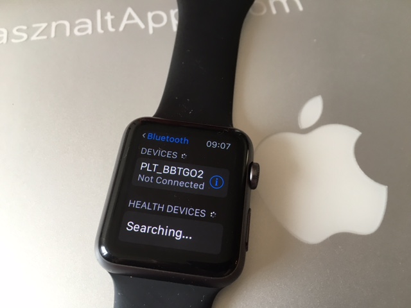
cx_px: 206
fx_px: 344
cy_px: 154
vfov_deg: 48.2
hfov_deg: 61.7
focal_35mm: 29
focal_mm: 4.15
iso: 100
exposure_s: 1/33
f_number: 2.2
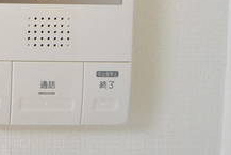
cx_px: -55
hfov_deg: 29.3
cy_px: -51
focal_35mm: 57
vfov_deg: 21.2
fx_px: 369
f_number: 5
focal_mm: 13
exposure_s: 1/40
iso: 1600
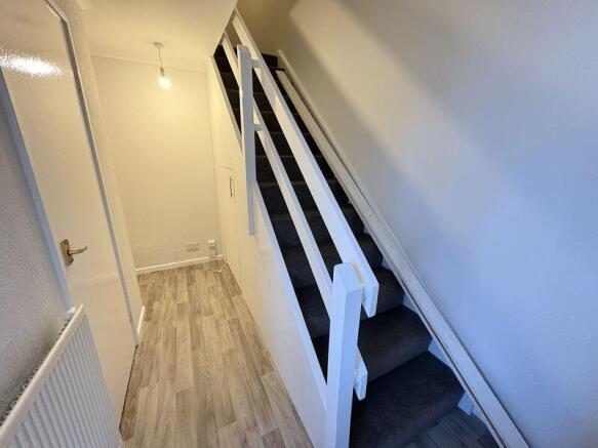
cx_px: 299
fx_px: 242
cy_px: 224
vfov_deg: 85.7
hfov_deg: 102.1
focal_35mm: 14
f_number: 2.2
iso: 1000
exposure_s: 1/33
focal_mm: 2.22
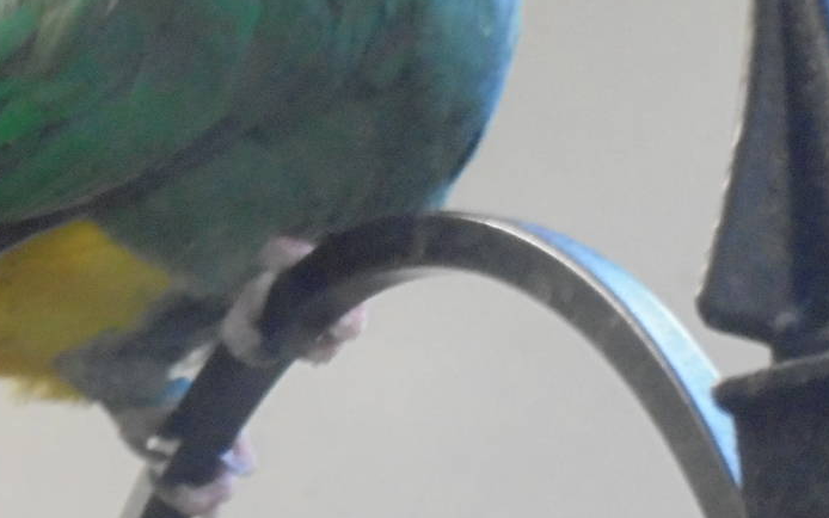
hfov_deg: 7.0
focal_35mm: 298
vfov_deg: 4.4
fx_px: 6734
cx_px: 270
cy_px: 16
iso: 800
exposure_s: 1/20
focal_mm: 21.8
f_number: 5.6
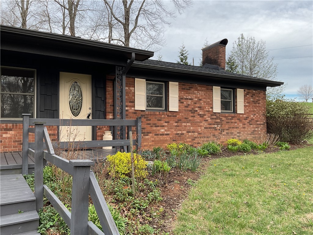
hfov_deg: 61.7
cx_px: 156
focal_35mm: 29
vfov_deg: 48.2
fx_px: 262
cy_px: 118
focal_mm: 3
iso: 16
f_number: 1.8
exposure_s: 1/504
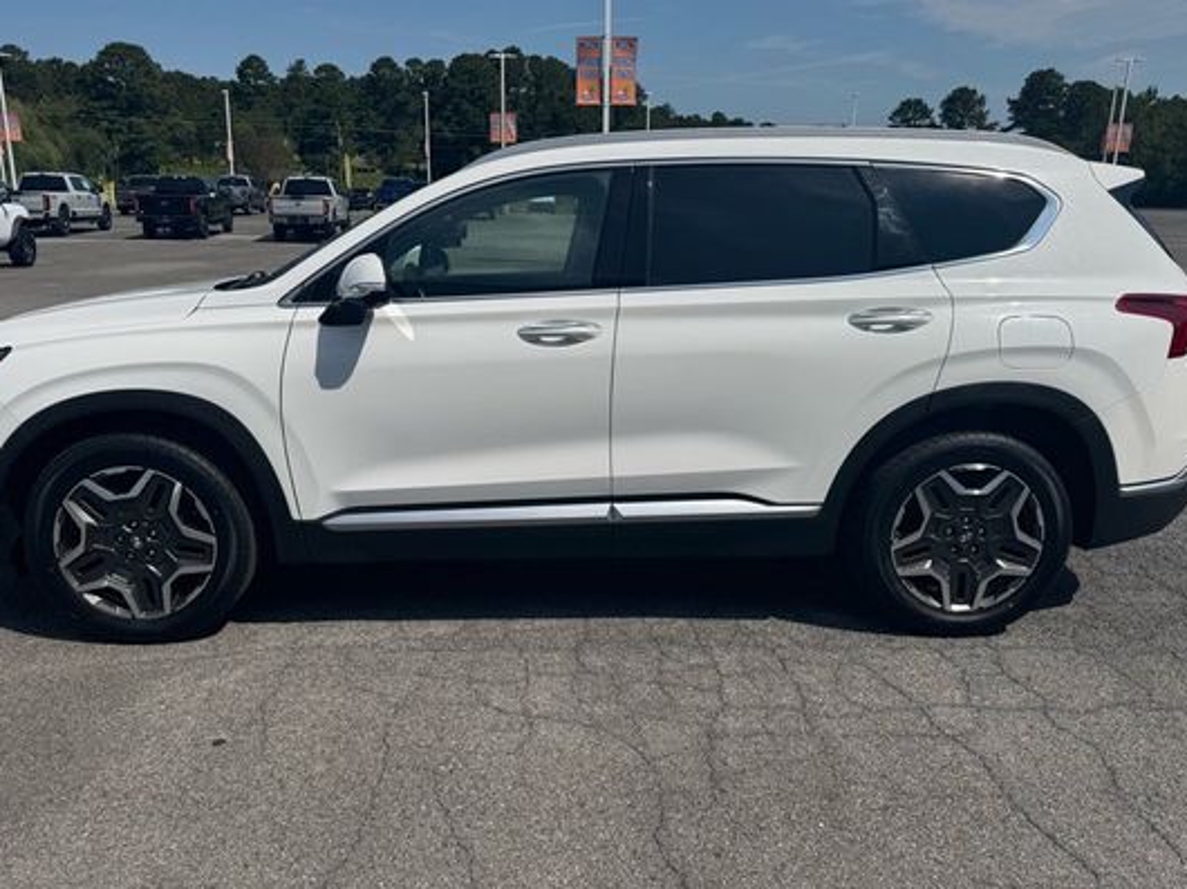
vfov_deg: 48.2
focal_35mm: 29
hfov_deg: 61.6
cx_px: 555
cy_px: 466
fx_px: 994
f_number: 1.78
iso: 80
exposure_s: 1/9009
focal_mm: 6.76
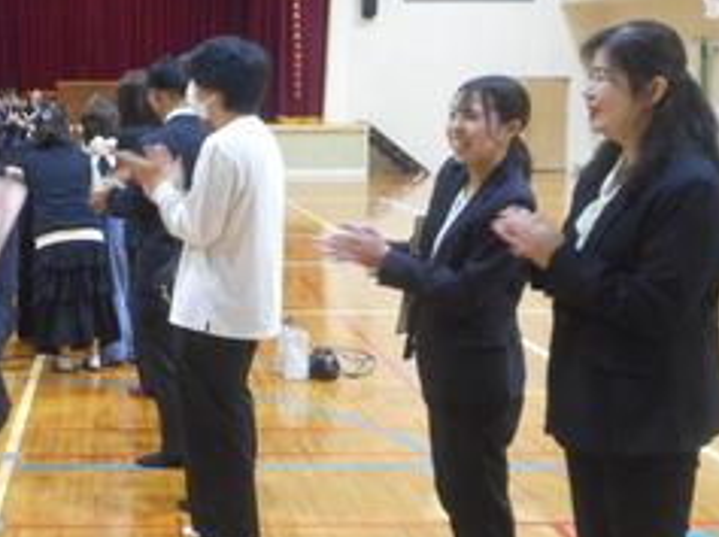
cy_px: 319
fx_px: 1431
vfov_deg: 21.2
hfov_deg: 27.5
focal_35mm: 69
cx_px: 118
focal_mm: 6
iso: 400
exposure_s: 1/13
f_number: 4.2
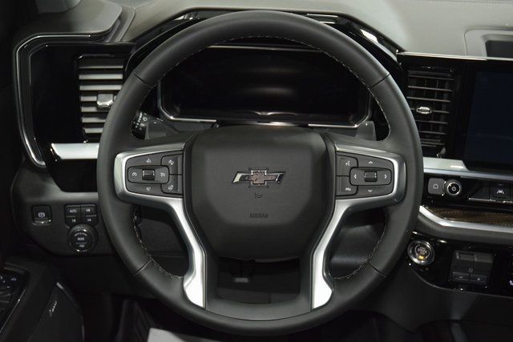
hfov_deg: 38.9
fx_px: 727
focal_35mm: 51
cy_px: 171
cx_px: 256
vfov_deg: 26.5
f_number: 4
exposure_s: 1/40
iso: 2200
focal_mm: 34
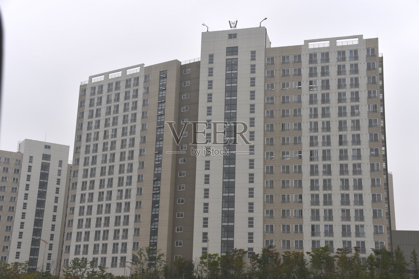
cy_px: 140
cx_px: 210
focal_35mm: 50
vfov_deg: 27.0
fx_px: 582
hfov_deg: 39.6
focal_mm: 50
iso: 200
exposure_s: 1/320
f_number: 6.3
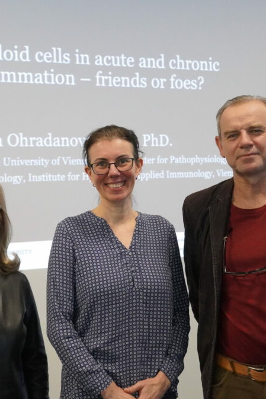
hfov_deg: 18.6
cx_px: 92
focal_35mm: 73
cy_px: 201
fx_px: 809
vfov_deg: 27.7
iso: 6400
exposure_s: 1/80
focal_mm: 32
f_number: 4.5
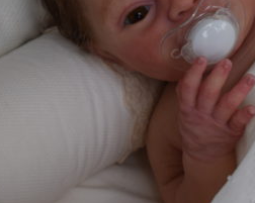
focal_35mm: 179
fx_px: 1349
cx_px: 150
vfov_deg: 8.6
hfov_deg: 10.8
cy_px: -8
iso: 400
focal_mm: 40
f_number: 4.8
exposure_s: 1/100
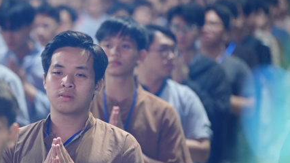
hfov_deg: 9.0
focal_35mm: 239
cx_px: 88
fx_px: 1837
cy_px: 118
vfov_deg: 5.1
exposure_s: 1/100
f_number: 2.8
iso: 6400
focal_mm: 150
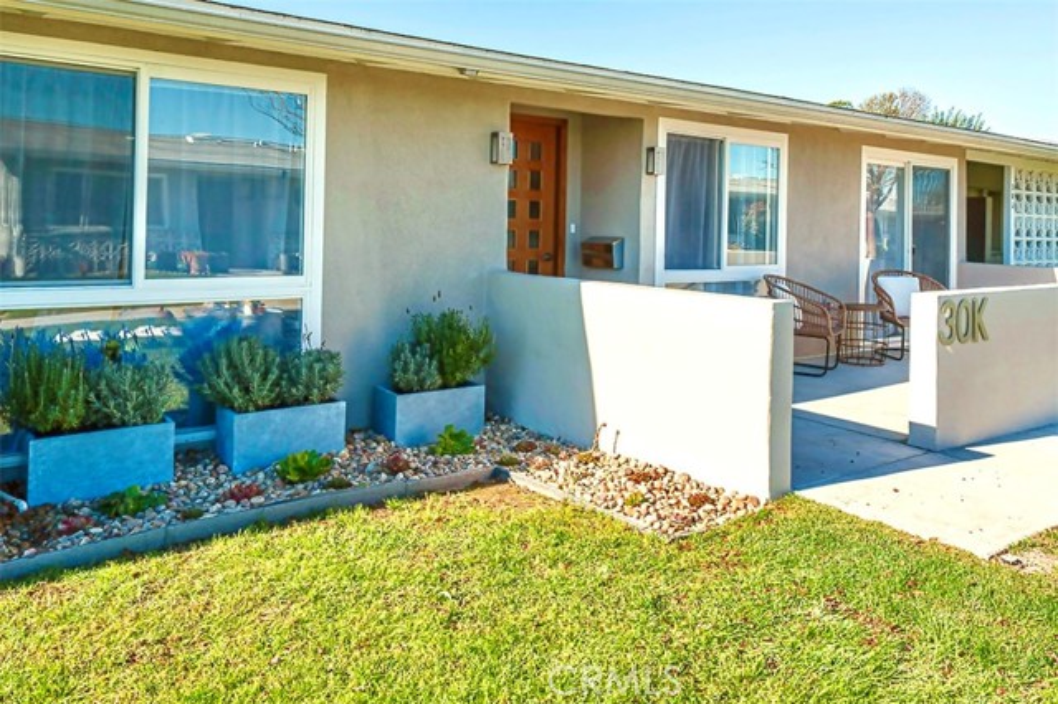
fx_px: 587
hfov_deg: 84.0
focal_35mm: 20
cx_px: 529
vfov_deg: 61.9
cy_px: 352
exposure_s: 1/640
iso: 250
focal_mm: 20
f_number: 7.1
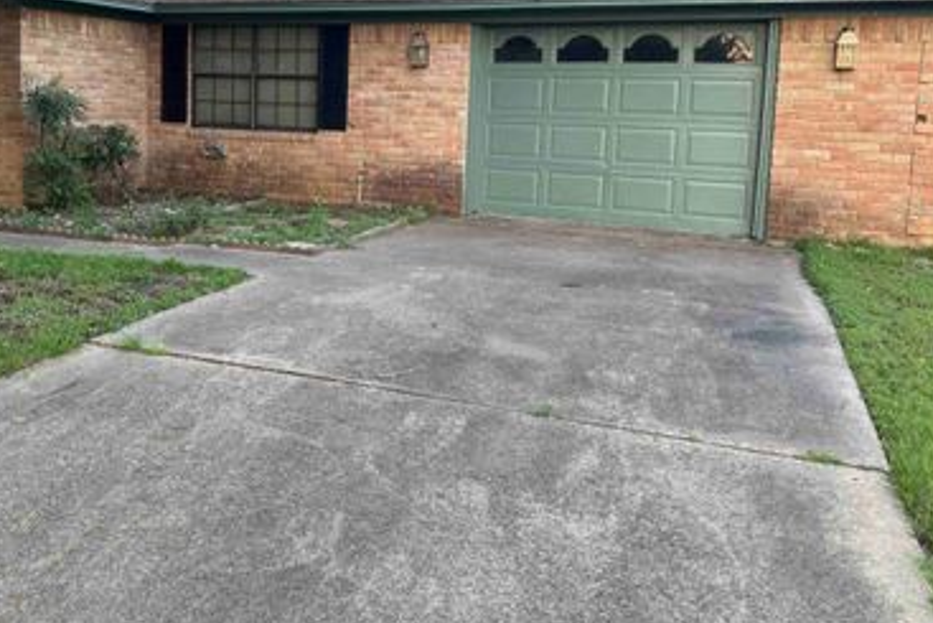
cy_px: 174
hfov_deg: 54.9
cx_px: 333
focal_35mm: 34
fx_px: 881
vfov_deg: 38.2
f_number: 1.78
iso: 200
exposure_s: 1/121
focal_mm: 6.76
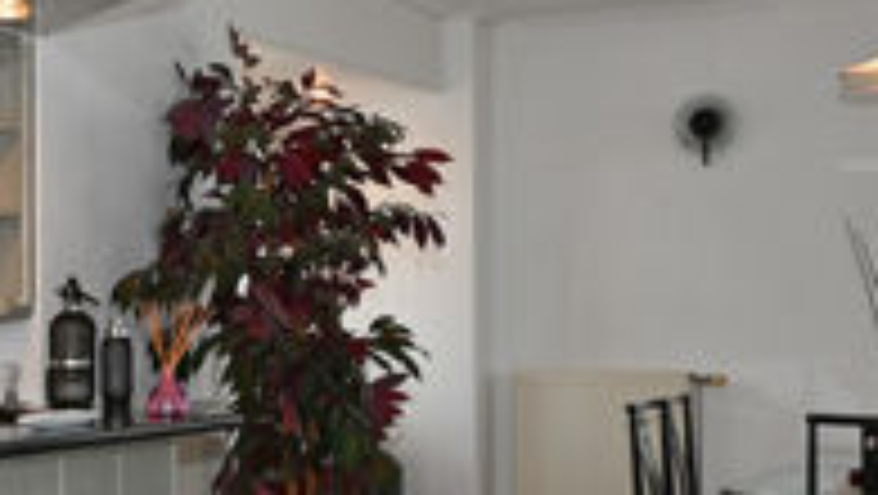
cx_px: -83
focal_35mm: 91
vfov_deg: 13.1
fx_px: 2120
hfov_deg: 22.1
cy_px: 508
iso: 400
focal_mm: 24
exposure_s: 1/60
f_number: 6.3
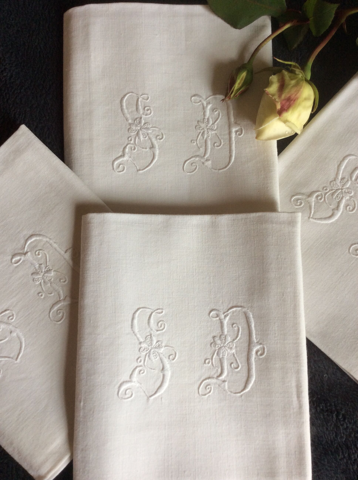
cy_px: 240
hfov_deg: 44.1
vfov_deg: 56.9
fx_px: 442
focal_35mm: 32
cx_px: 179
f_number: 2.4
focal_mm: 3.3
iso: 40
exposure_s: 1/25
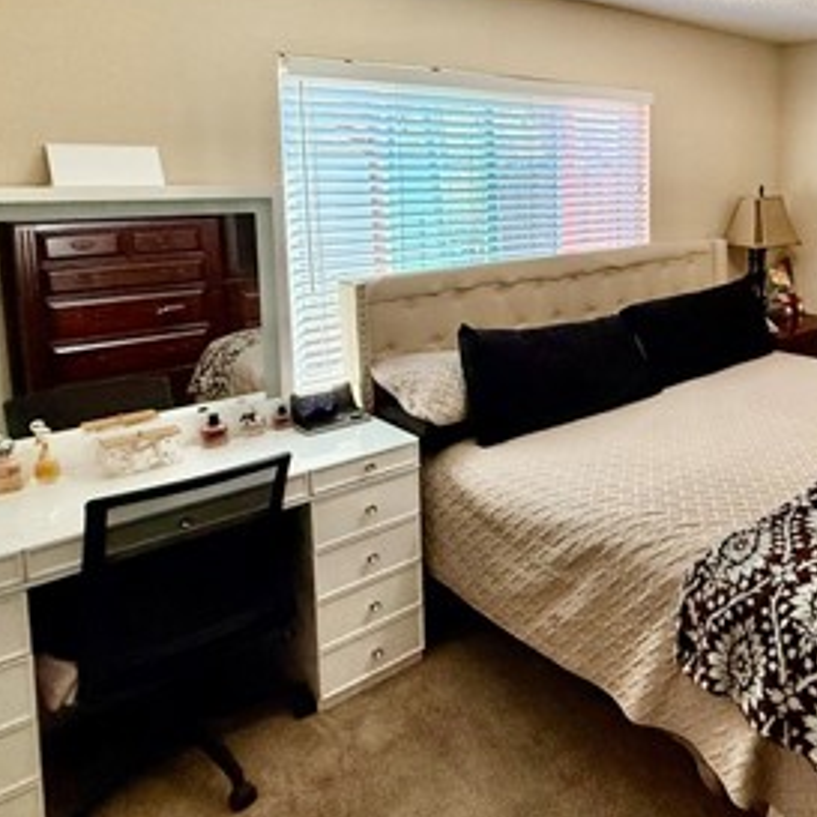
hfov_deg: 49.1
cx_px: 748
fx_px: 774
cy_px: 248
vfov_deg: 54.1
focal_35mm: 29
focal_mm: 2.22
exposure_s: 1/120
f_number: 2.2
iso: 320
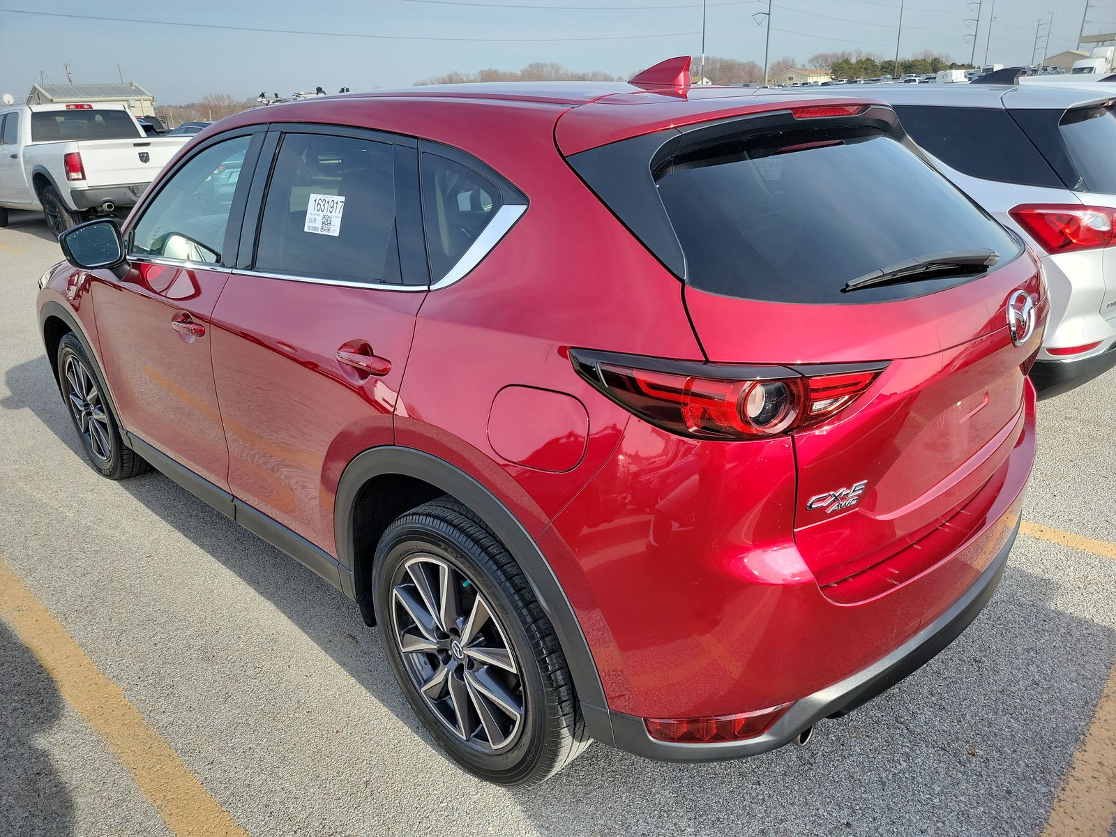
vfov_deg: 56.8
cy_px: 418
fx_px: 774
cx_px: 558
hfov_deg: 71.6
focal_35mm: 24
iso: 50
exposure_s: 1/430
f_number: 1.8
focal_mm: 6.7
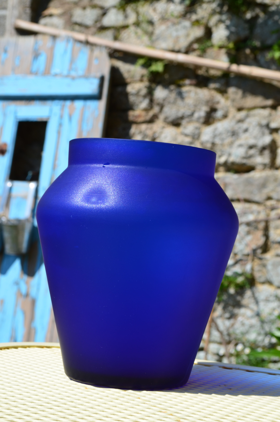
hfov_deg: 16.5
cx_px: 140
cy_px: 211
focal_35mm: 82
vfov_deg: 24.7
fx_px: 967
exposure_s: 1/125
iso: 110
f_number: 11
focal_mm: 55
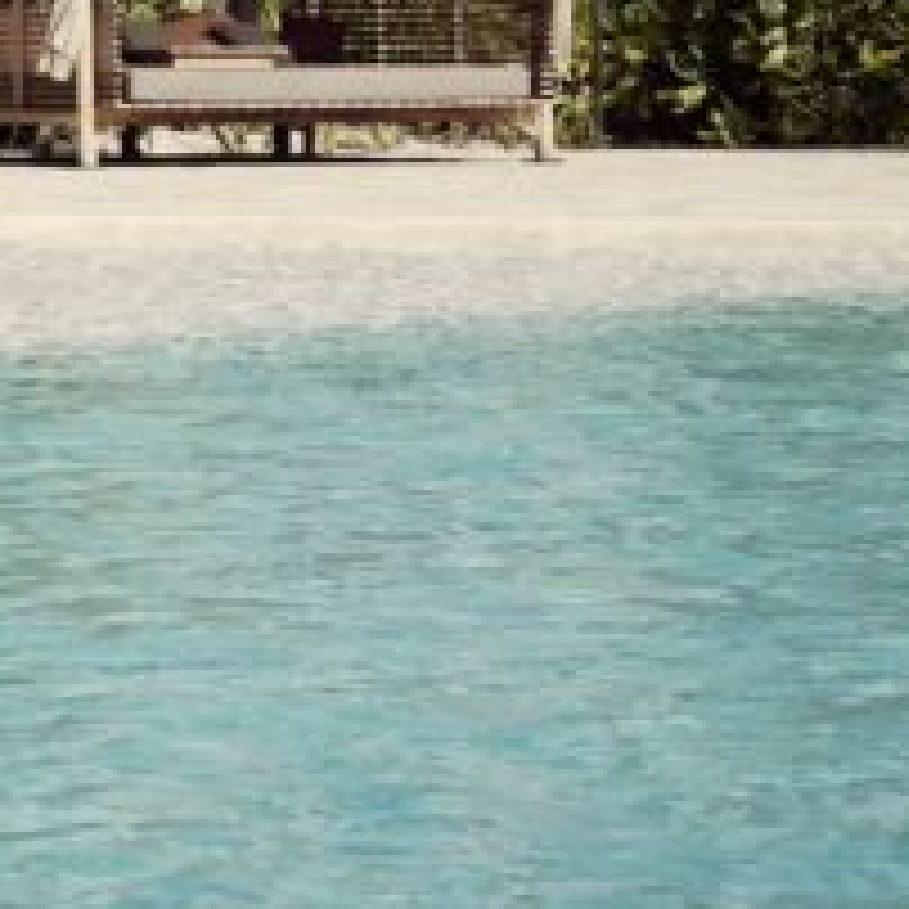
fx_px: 4813
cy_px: -227
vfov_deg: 10.6
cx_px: -886
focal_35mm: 162
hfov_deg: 10.0
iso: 100
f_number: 14
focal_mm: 45
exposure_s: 1/125
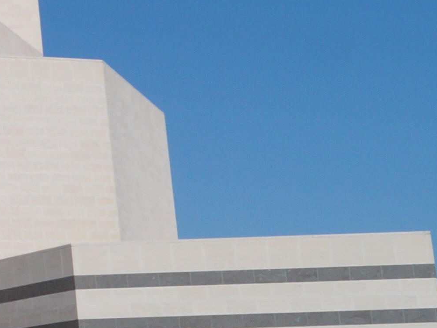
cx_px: -416
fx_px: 1793
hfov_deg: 12.4
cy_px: -63
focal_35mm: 142
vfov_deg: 10.3
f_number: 9
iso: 200
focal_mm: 18
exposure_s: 1/1250
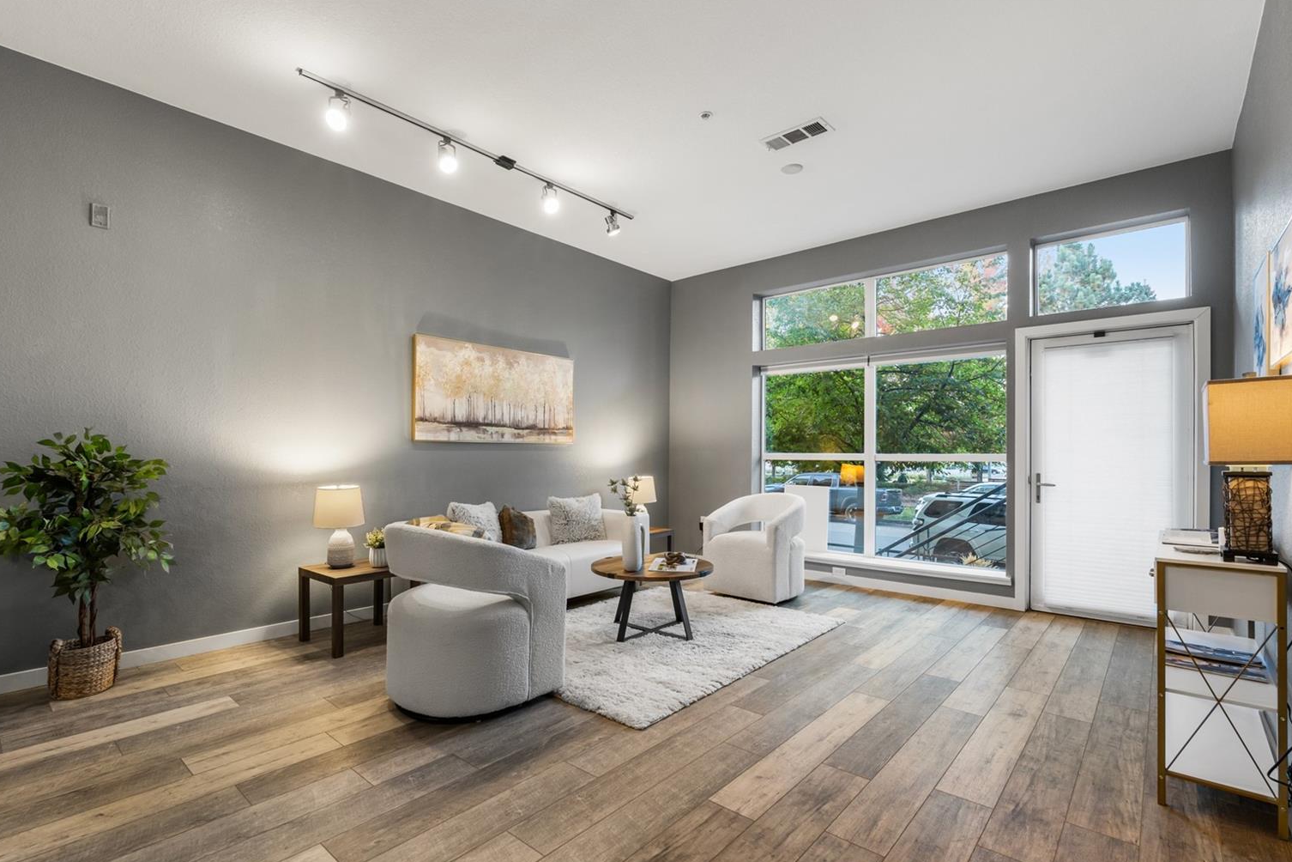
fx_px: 610
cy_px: 452
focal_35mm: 17
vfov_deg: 70.4
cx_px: 649
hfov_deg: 93.3
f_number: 8
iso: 640
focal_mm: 16
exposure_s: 1/5
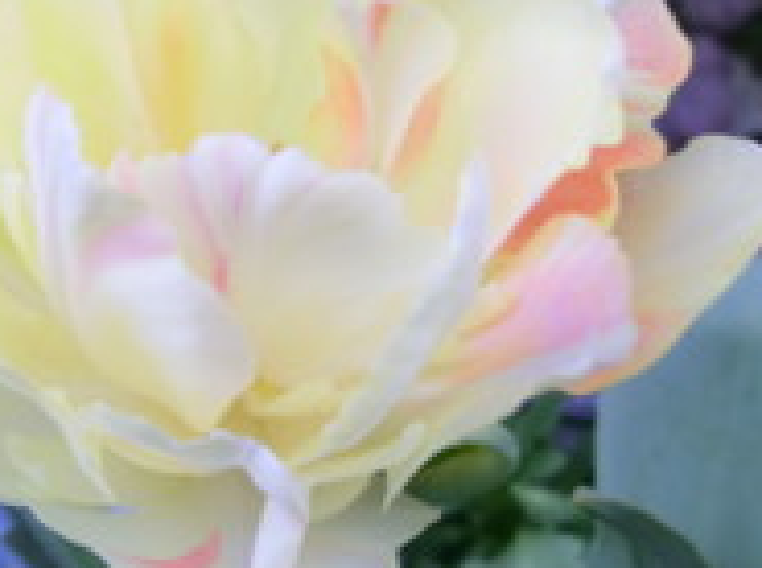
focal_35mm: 52
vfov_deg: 27.9
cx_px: 276
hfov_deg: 36.6
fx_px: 1142
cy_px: 284
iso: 80
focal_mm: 4.24
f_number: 3
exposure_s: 1/125
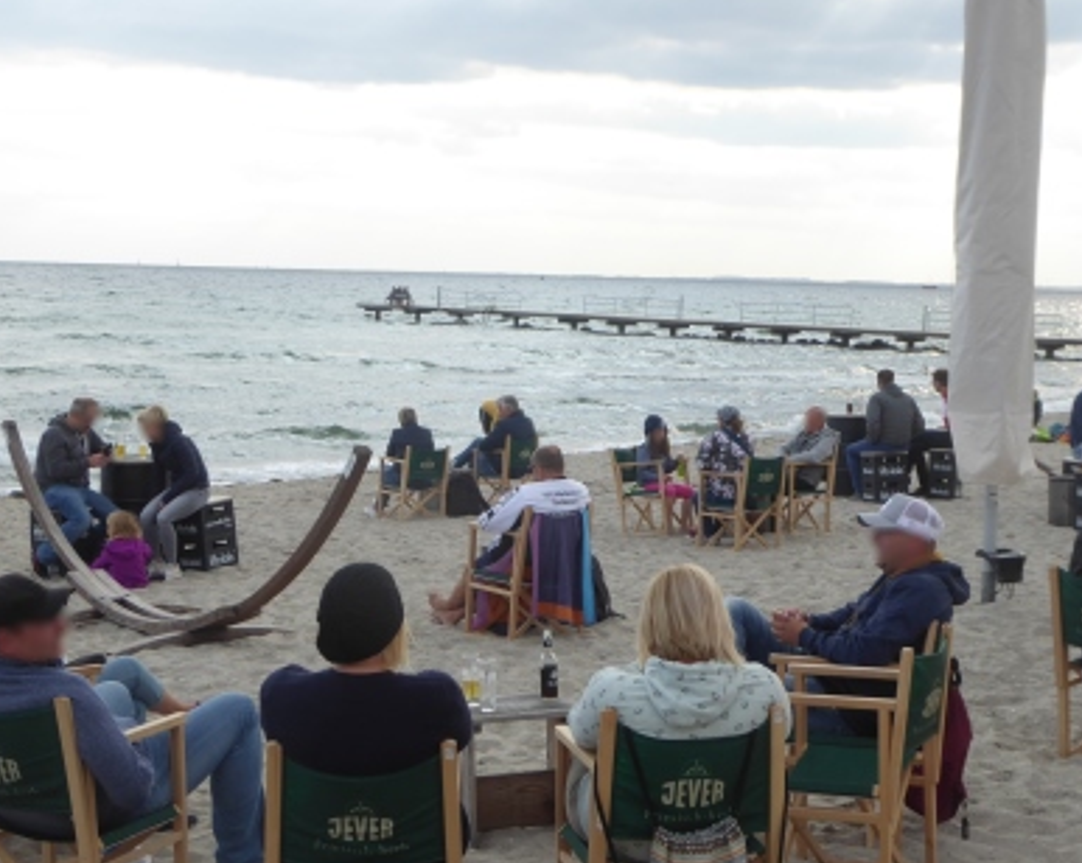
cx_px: 457
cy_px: 454
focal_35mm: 57
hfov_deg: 33.0
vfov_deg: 26.6
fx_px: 1823
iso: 80
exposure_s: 1/320
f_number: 4.1
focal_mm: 9
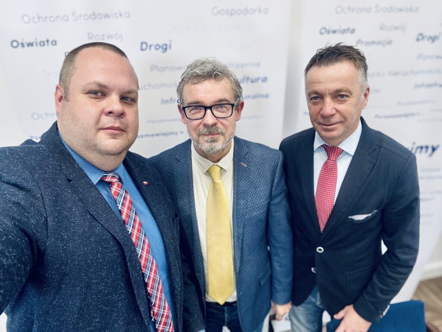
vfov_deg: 58.9
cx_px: 221
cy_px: 166
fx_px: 294
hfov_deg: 73.9
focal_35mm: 23
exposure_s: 1/77
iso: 80
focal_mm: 2.69
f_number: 1.9
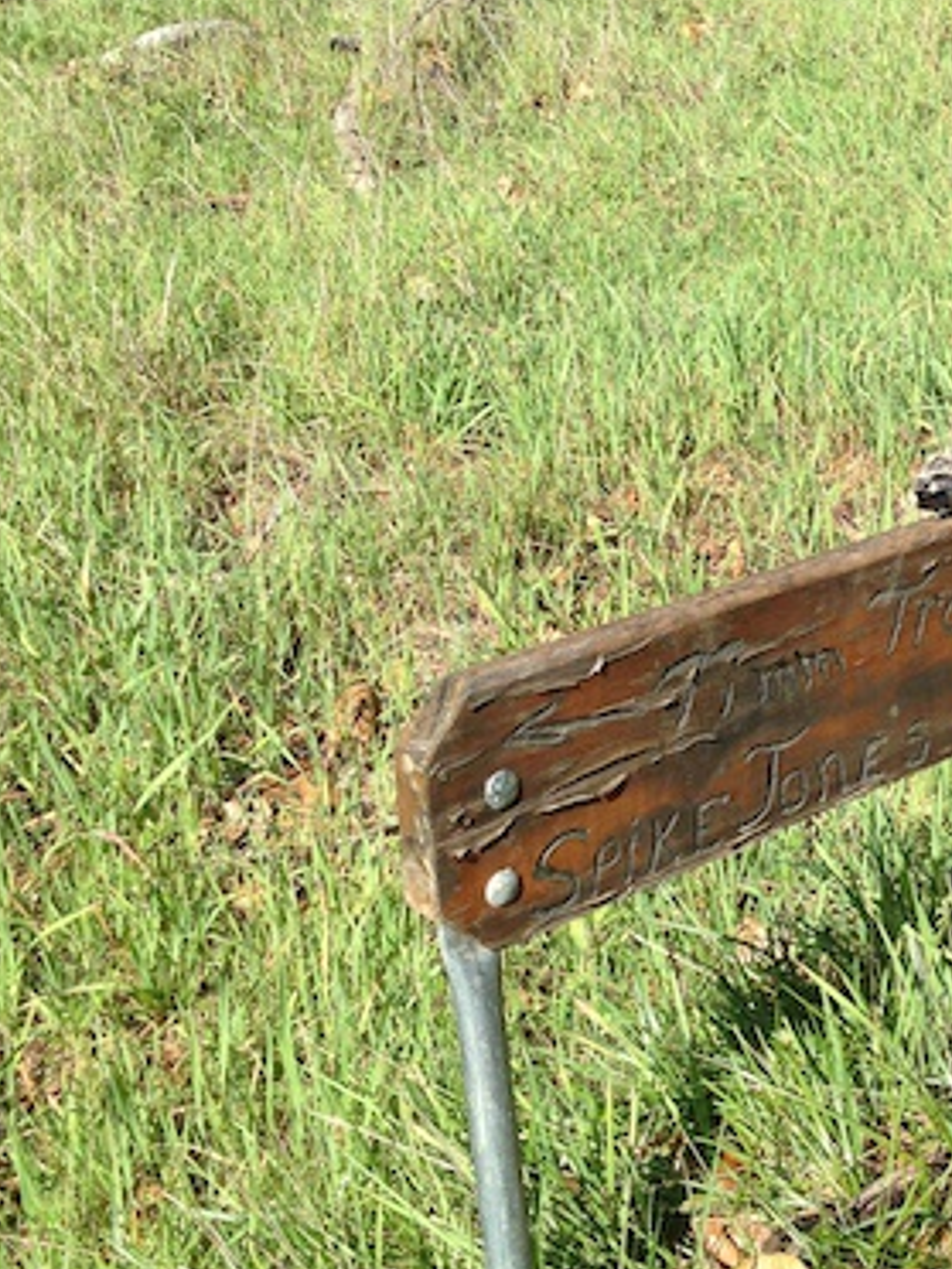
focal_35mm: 71
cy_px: 491
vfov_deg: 27.3
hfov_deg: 20.1
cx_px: 928
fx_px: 2603
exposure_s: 1/951
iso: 50
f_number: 2.4
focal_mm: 4.12
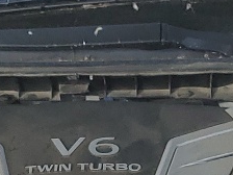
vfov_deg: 7.5
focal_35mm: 186
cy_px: 416
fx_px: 1252
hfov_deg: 10.6
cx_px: 138
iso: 50
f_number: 1.5
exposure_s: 1/1000
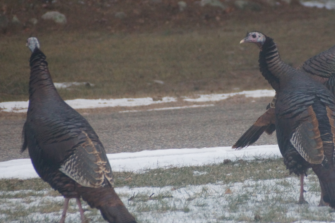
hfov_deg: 4.4
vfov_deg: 2.9
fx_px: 4372
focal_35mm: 470
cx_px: 209
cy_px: 96
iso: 1600
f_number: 6.3
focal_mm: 250
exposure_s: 1/250
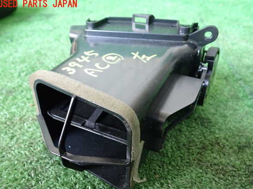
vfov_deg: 44.1
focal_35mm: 32
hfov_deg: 56.8
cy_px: 99
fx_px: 234
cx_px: 130
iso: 400
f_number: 2.3
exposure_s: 1/30
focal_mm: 5.4
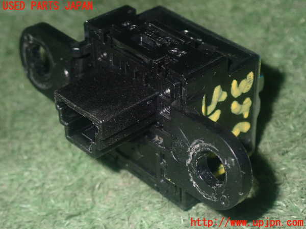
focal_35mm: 94
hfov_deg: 20.9
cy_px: 114
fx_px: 831
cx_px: 153
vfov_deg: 15.7
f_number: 14
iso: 800
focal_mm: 16.79
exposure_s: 1/100
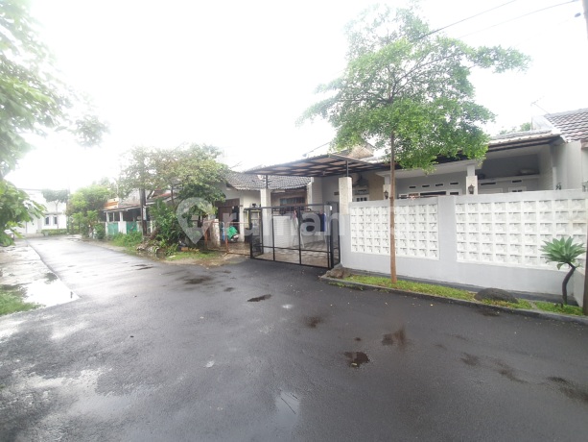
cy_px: 221
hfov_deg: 106.2
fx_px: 221
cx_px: 294
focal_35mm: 13
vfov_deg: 89.9
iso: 50
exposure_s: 1/90.1
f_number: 2.2
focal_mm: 1.8
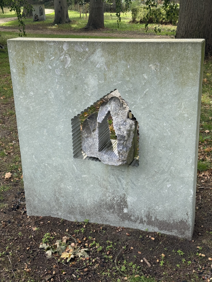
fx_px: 392
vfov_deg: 39.7
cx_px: 106
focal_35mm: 48
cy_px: 141
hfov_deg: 30.3
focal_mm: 6.76
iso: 64
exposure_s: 1/1000
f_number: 1.78
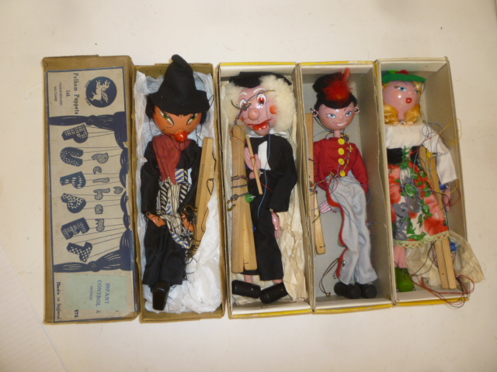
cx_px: 248
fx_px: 416
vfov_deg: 48.2
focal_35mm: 29
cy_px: 186
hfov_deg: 61.7
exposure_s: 1/30
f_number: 3.3
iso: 100
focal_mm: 5.2
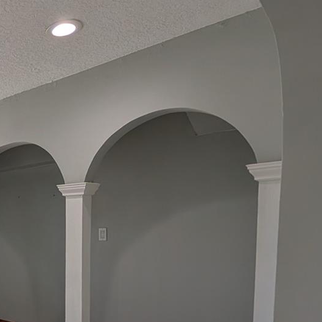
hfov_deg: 39.0
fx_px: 337
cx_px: -54
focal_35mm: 32
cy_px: 257
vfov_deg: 48.2
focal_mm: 2.02
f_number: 1.7
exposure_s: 1/461
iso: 65
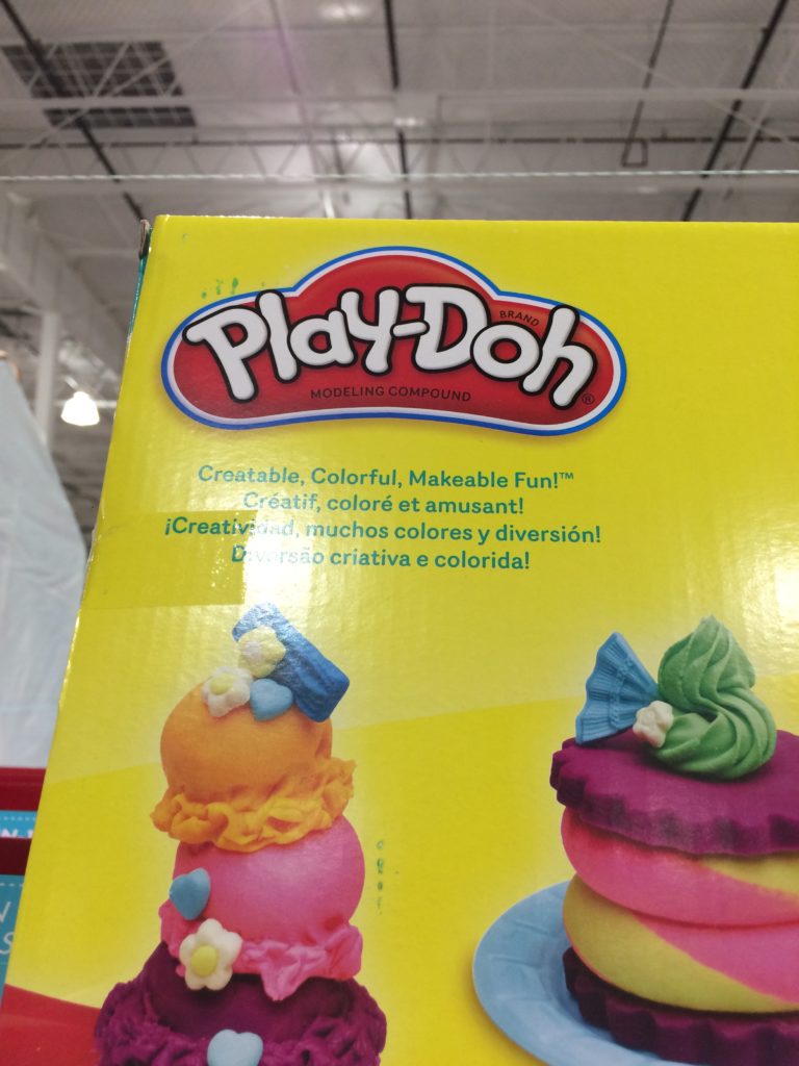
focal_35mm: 29
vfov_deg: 61.7
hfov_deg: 48.2
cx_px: 400
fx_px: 892
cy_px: 533
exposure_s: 1/30
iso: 80
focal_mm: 4.15
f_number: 2.2
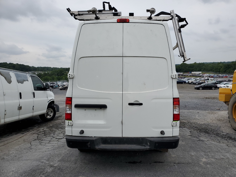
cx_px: 118
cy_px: 88
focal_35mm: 26
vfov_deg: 53.1
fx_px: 177
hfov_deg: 67.3
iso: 50
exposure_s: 1/3333
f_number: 1.5
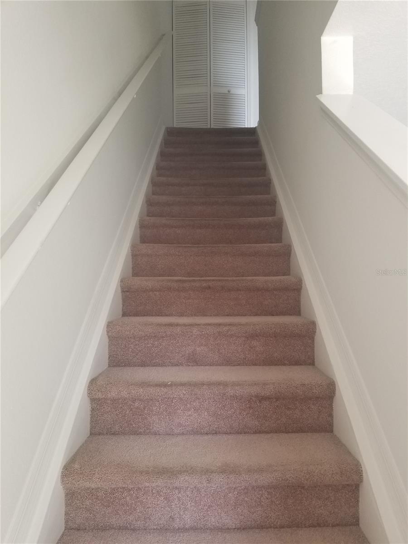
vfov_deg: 67.3
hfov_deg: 53.1
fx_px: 409
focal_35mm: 26
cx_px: 204
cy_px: 272
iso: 125
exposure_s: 1/60
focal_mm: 4.3
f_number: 1.7
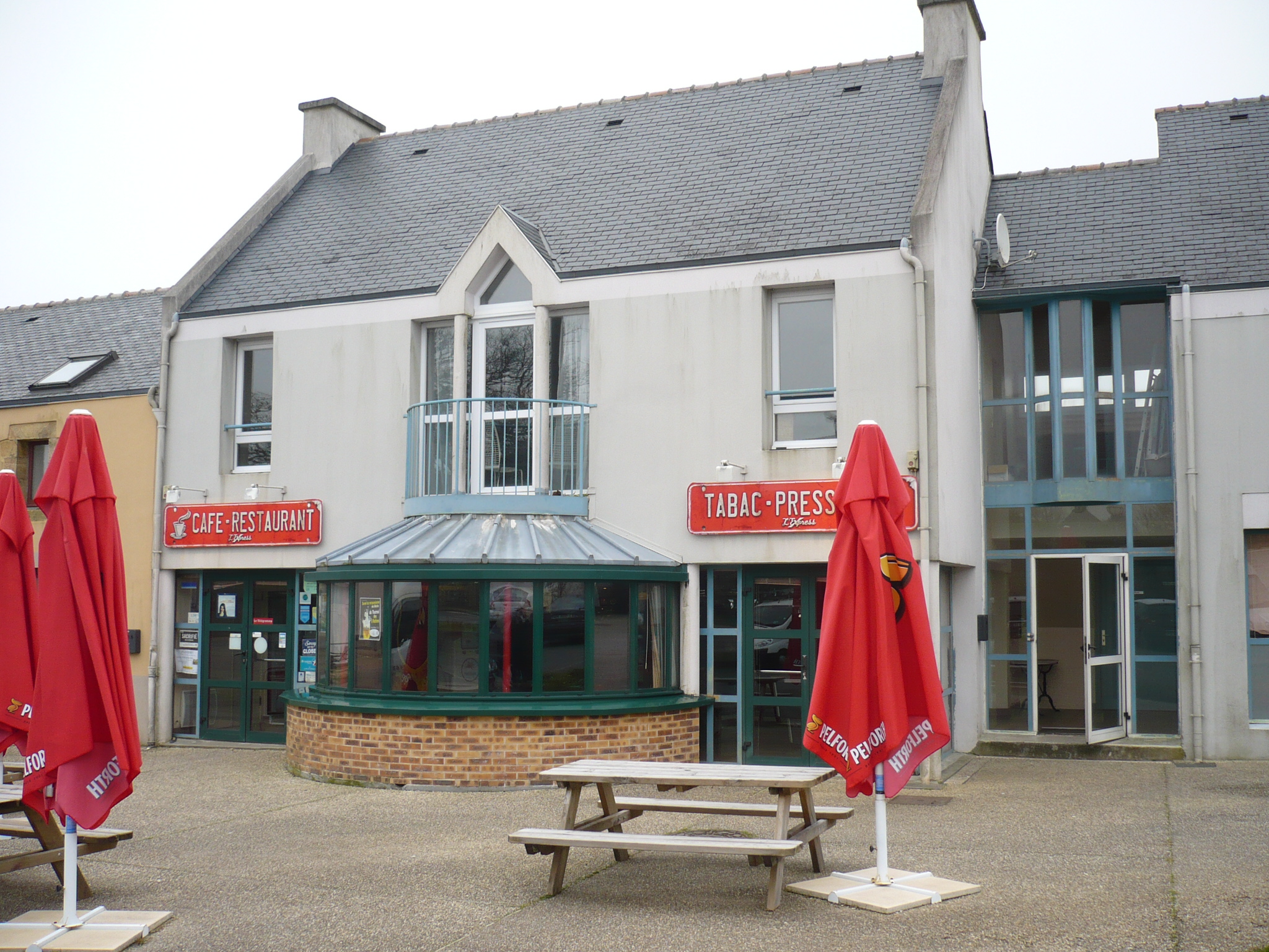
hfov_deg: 52.6
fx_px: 1283
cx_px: 634
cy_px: 476
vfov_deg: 40.7
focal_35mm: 35
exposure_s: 1/400
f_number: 2.8
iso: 100
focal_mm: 5.8
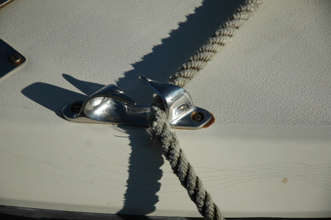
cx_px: 166
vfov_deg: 13.0
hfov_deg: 19.5
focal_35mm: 105
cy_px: 110
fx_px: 965
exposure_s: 1/3200
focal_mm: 70
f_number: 4.5
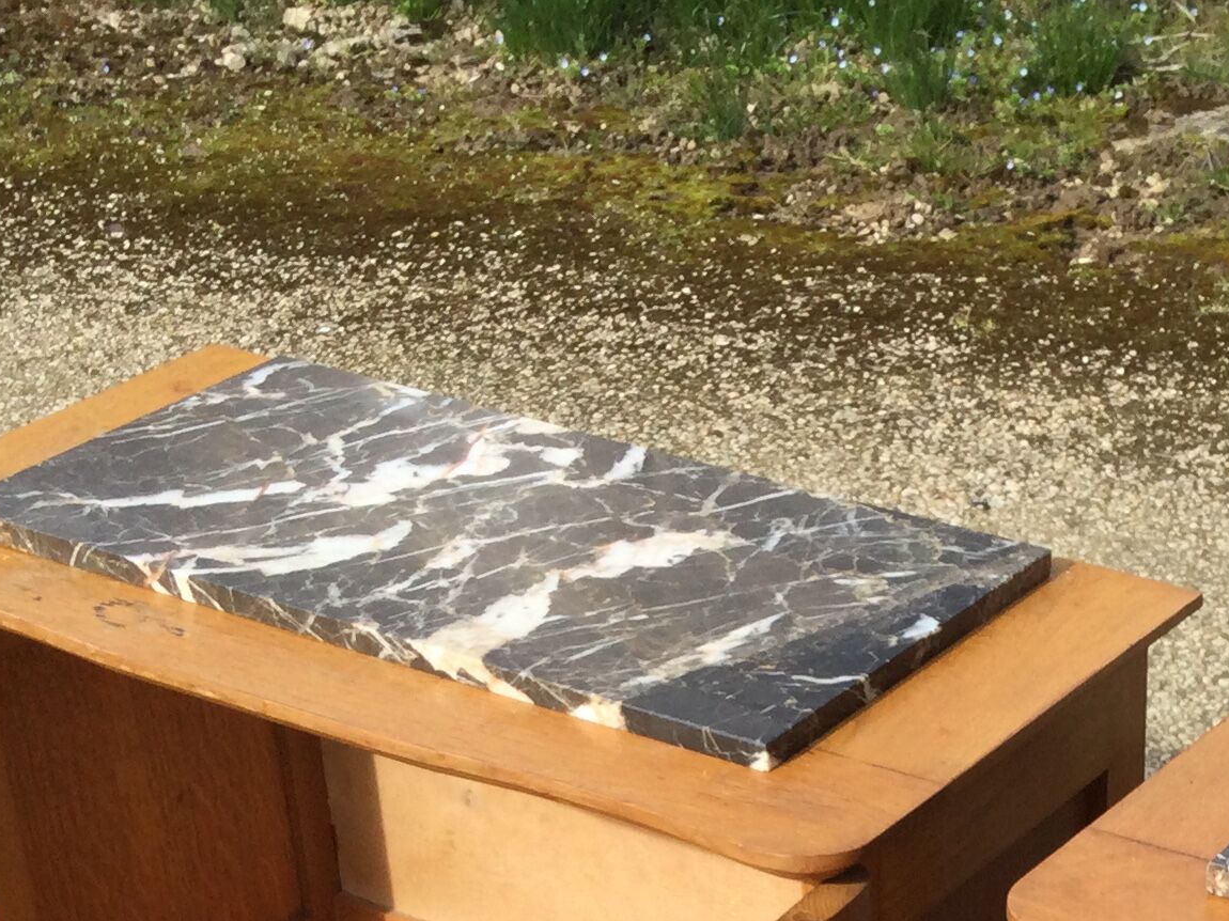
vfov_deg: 15.7
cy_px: 1290
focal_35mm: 88
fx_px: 3124
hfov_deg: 21.9
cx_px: 999
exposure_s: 1/806
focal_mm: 3.3
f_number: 2.4
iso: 25
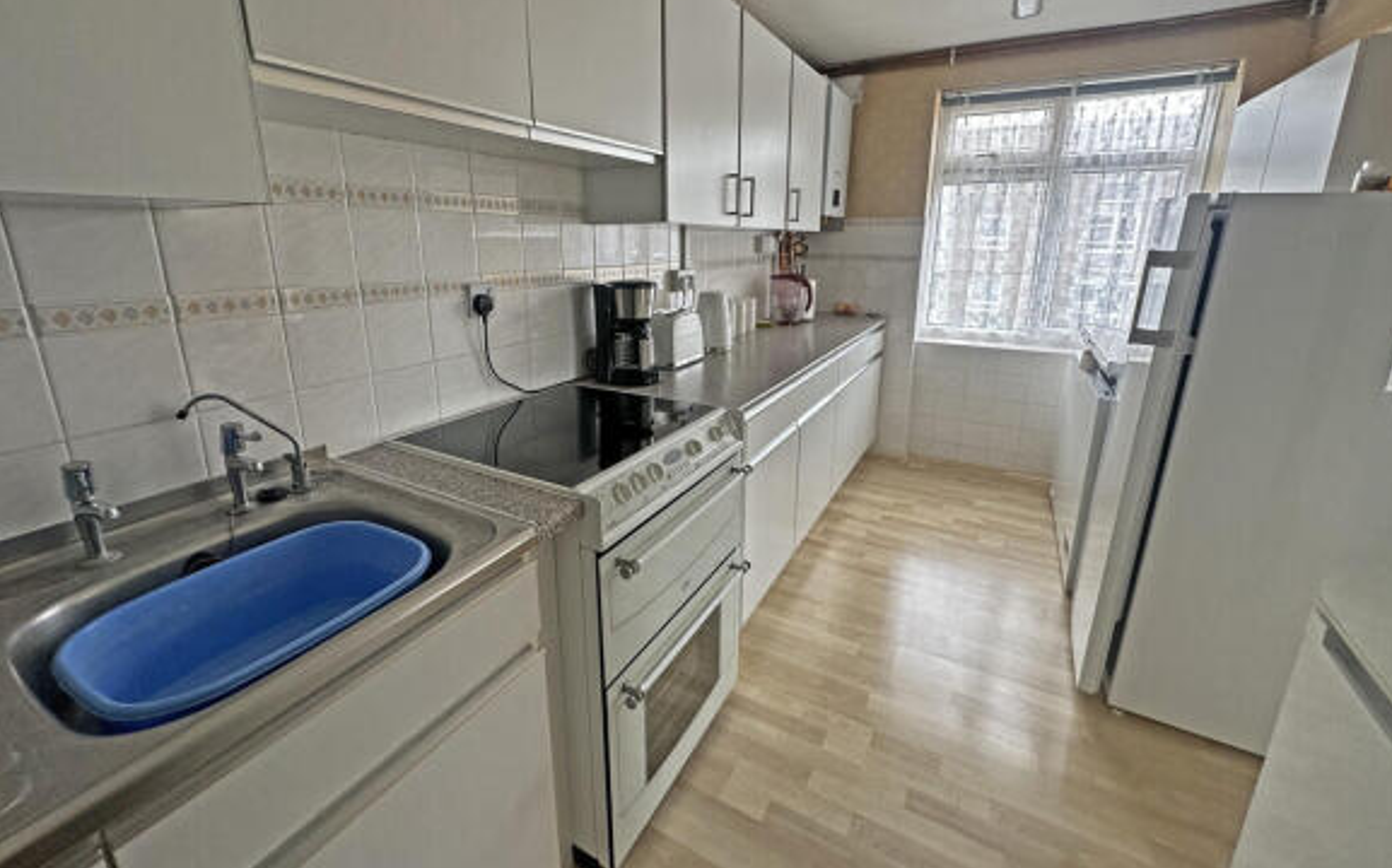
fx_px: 569
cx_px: 701
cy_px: 373
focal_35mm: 15
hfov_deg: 101.5
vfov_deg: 74.3
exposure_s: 1/99
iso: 125
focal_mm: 2.22
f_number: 2.2
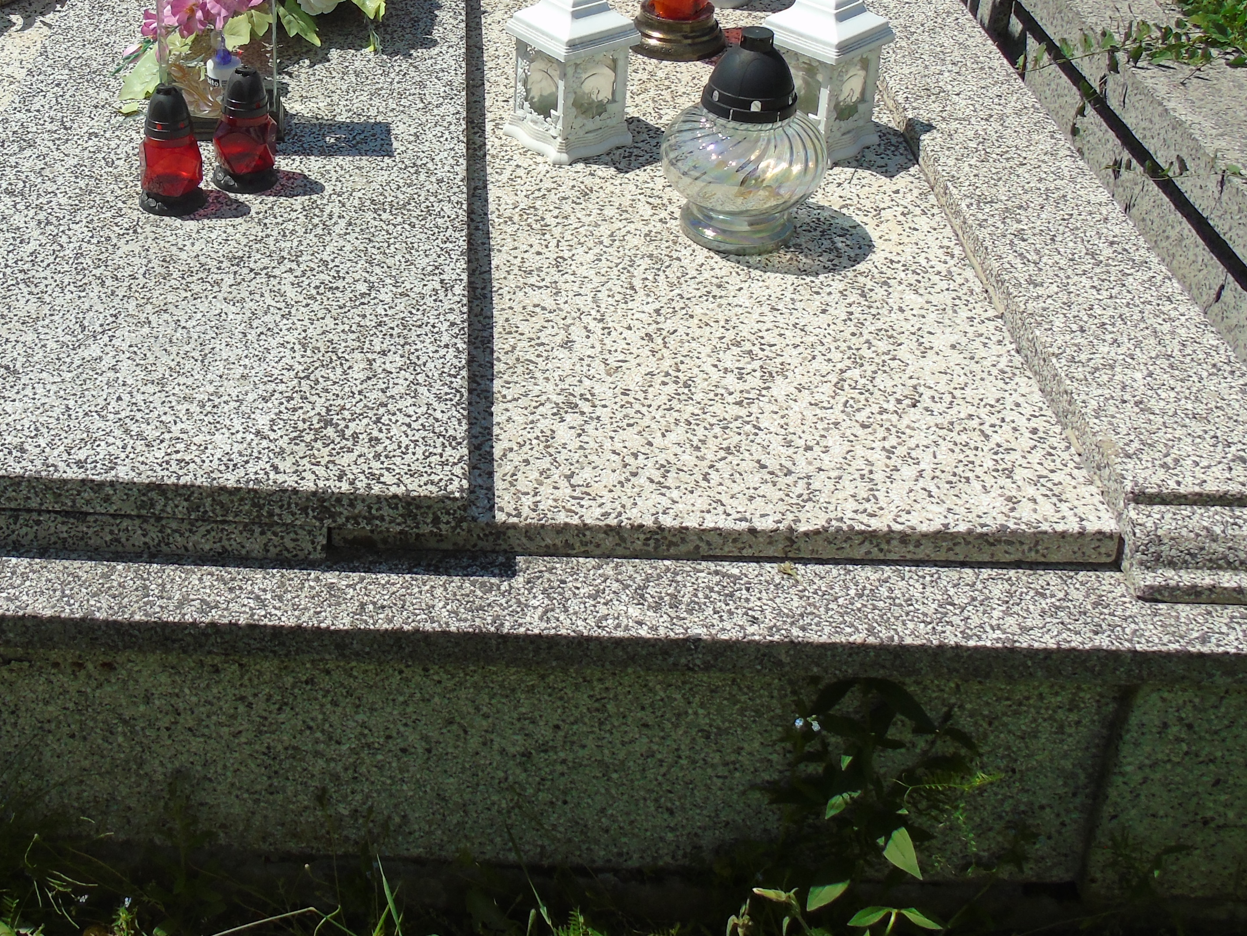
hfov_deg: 40.9
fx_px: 1621
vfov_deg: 31.5
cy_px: 208
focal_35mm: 45
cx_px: 316
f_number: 4
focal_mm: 4.4
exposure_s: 1/1000
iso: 80
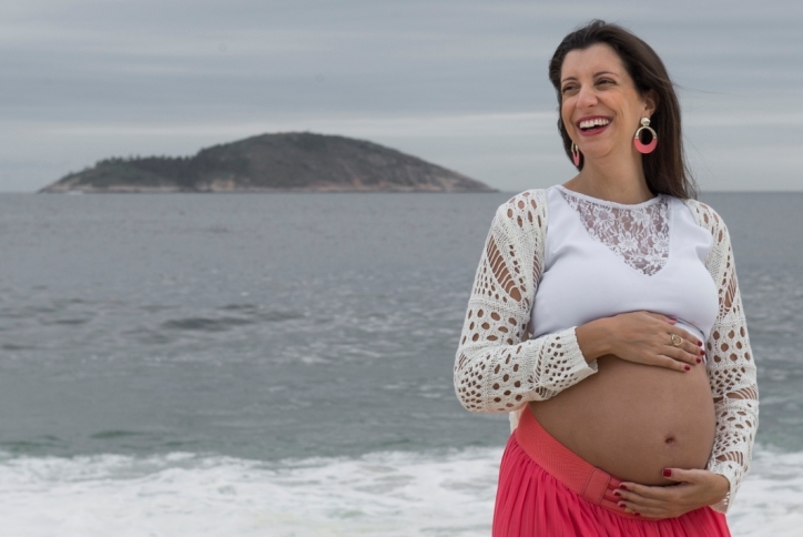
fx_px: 2210
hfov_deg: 20.6
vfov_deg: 13.8
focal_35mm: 99
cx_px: 487
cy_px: 222
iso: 250
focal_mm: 70
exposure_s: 1/200
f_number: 8
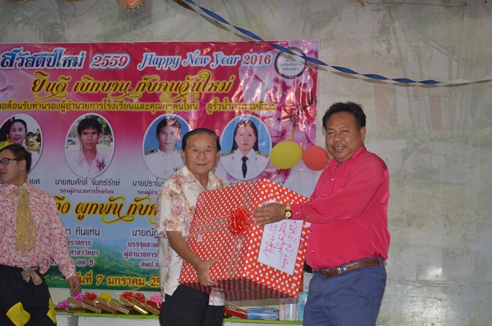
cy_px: 163
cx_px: 246
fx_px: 921
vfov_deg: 20.1
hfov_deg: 29.9
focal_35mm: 68
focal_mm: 45
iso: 250
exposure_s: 1/160
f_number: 2.8
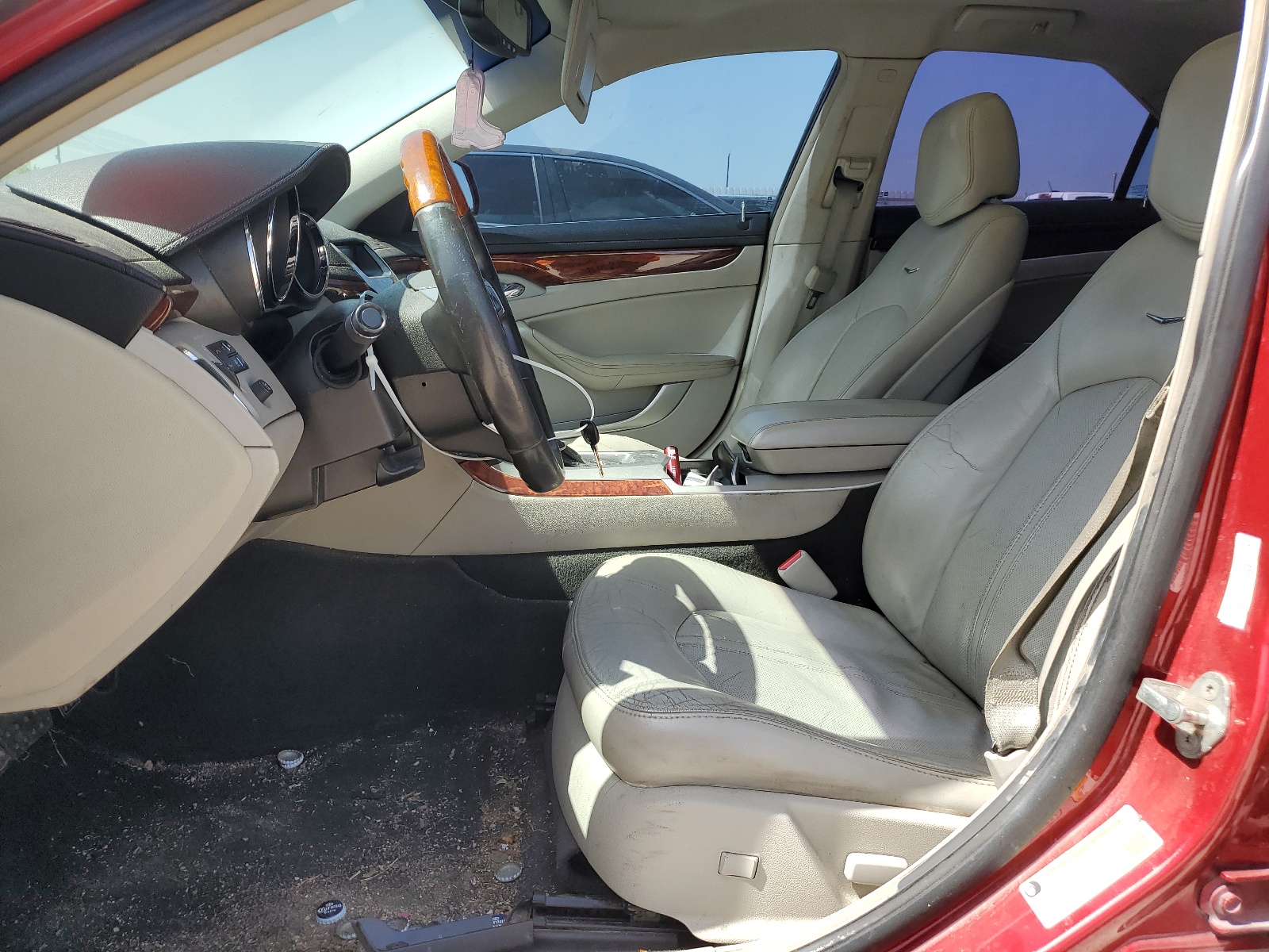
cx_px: 634
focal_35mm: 26
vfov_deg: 53.1
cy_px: 476
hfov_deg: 67.3
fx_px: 953
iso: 50
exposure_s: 1/833
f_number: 1.5
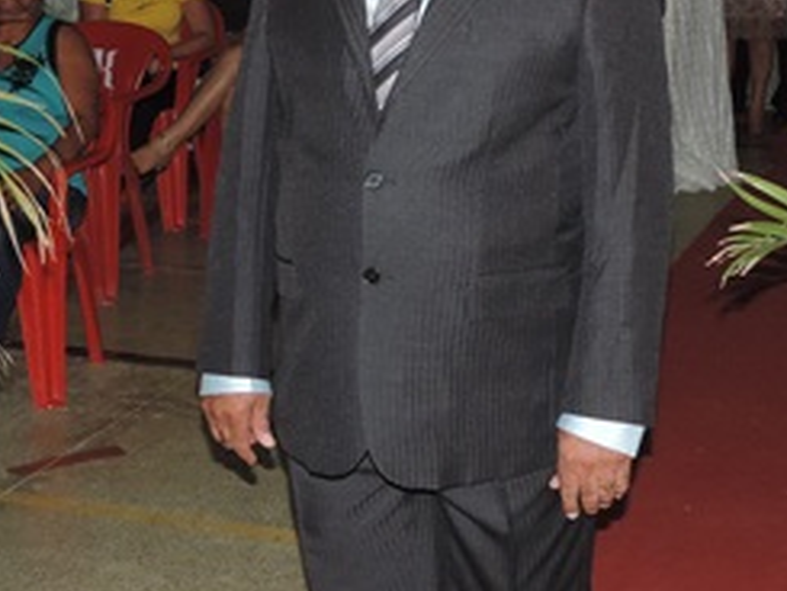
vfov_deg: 17.1
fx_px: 1956
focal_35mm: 86
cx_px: 349
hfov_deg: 22.7
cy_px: 188
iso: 200
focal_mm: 5.3
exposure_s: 1/30
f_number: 3.1
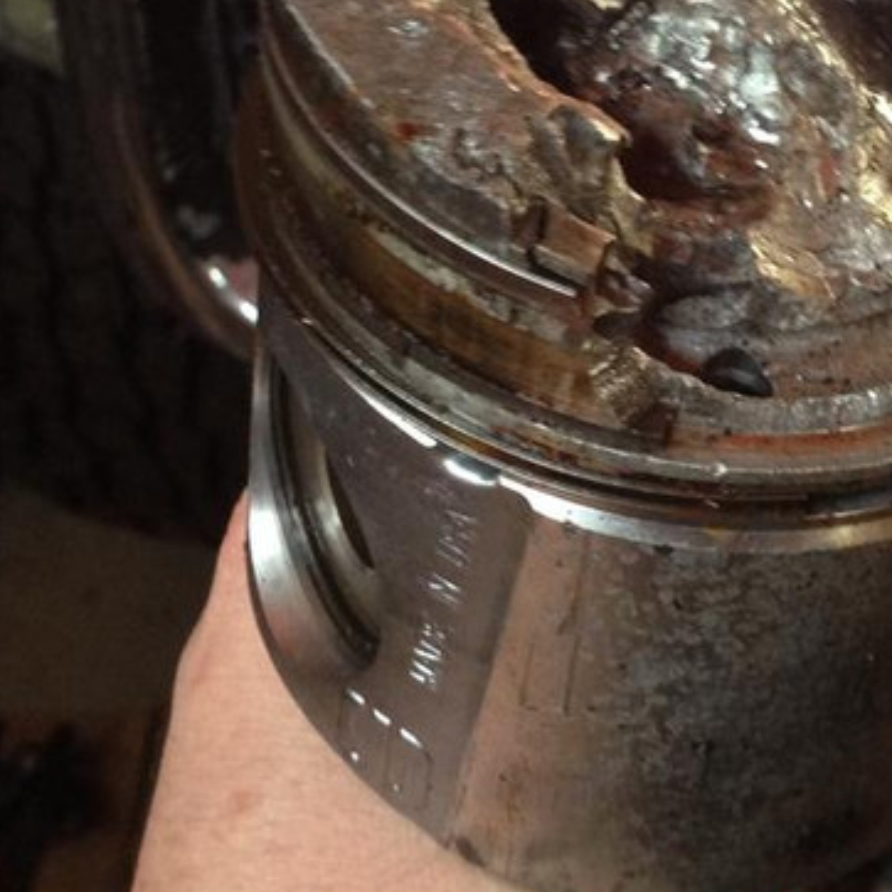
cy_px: 131
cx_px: 667
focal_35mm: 86
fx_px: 2507
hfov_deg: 20.0
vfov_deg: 19.9
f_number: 2.4
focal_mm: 4.12
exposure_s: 1/20
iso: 125
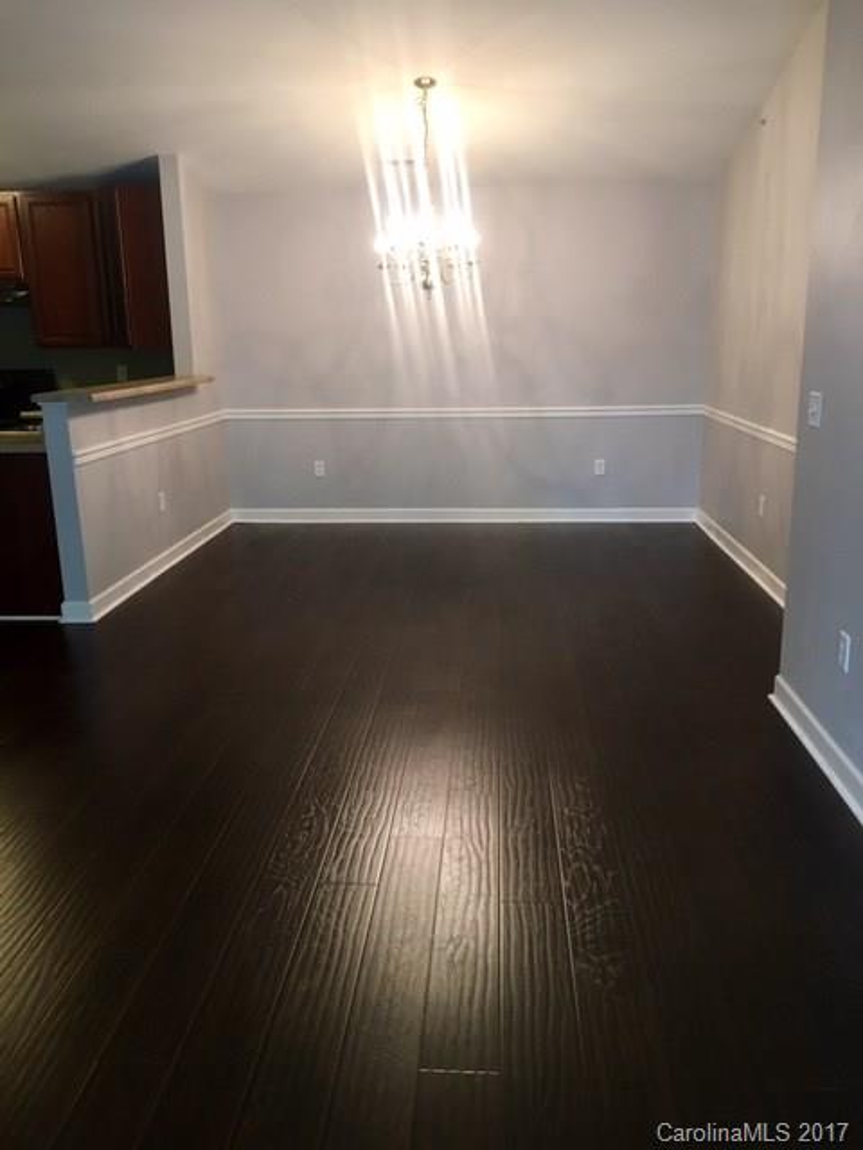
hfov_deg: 48.2
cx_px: 432
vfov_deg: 61.7
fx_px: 964
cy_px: 575
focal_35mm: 29
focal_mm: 4.15
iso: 100
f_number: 2.2
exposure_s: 1/30
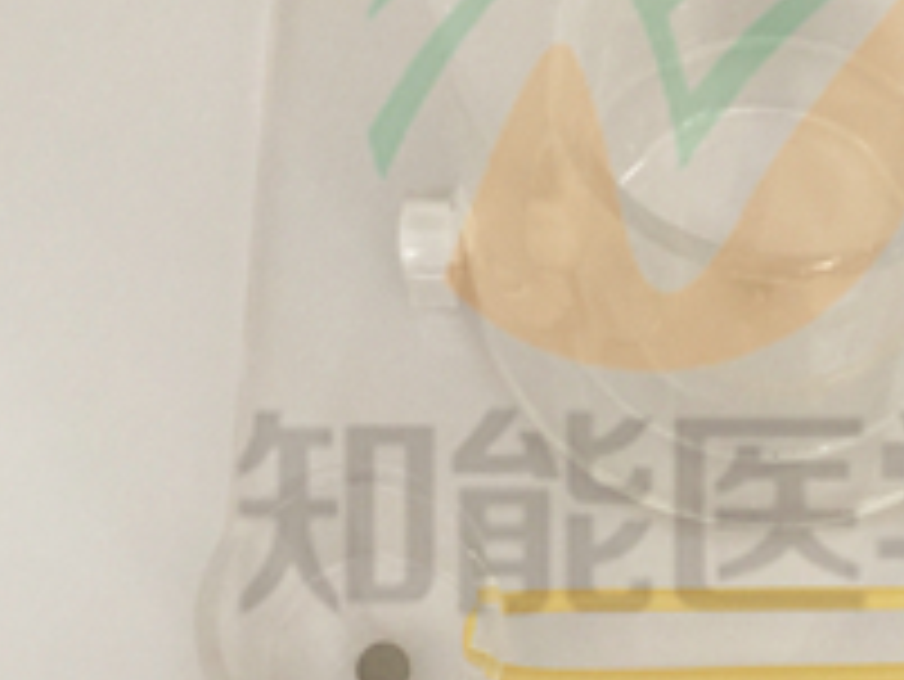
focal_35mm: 68
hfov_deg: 28.2
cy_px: 212
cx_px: 652
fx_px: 1777
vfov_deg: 21.5
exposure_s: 1/33
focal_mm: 4.15
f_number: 2.2
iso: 64
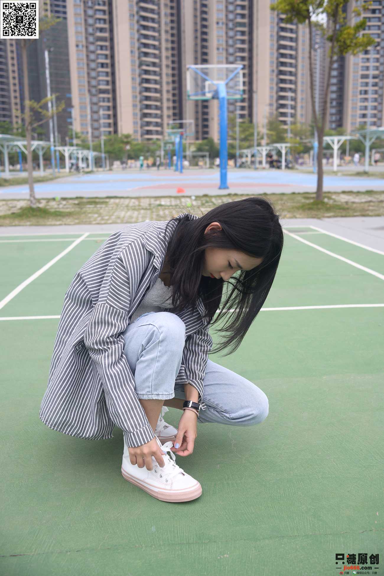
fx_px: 559
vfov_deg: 54.4
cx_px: 192
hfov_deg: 37.9
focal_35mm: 35
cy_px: 288
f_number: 5.6
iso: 100
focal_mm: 35
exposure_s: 1/400
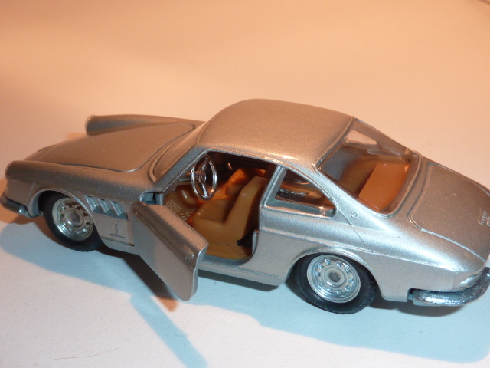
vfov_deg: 30.3
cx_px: 245
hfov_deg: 39.7
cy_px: 184
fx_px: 679
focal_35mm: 48
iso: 100
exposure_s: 1/30
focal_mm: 4.4
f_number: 4
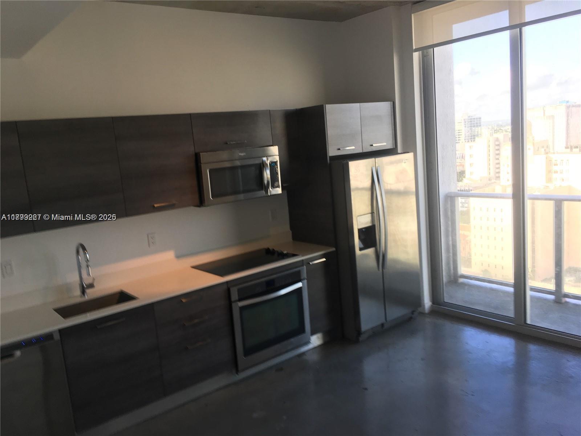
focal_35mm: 29
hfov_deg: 61.7
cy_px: 218
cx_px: 290
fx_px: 487
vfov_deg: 48.2
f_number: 2.2
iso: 32
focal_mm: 4.15
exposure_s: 1/60
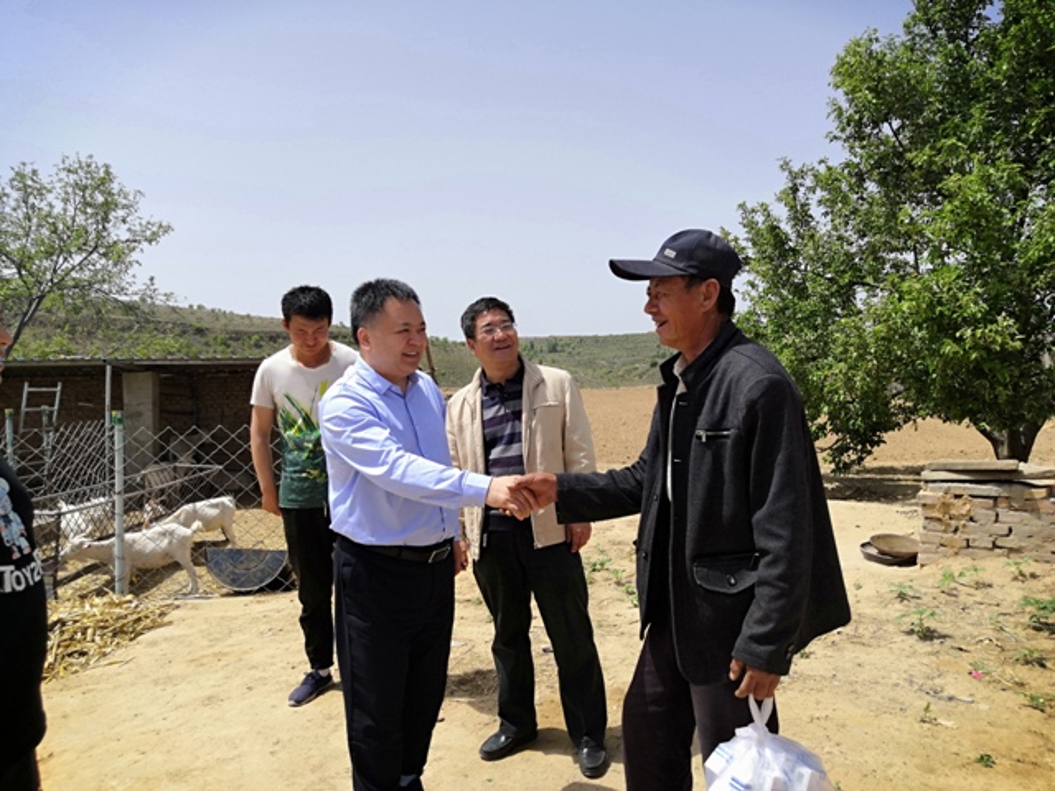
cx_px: 528
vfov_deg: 51.4
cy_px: 396
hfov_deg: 65.3
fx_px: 823
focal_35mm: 27
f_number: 1.8
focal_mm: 3.95
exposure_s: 1/1192
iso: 50
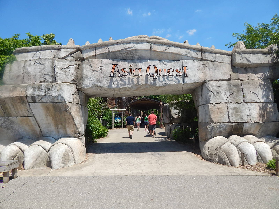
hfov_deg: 73.9
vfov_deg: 58.9
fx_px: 185
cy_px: 104
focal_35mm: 23
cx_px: 140
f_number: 6
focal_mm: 4
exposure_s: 1/500
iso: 125
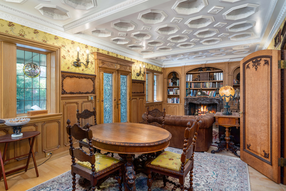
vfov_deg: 67.4
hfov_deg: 90.0
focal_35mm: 18
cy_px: 96
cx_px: 143
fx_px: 143
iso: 1000
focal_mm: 18
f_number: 6.3
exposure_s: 1/13
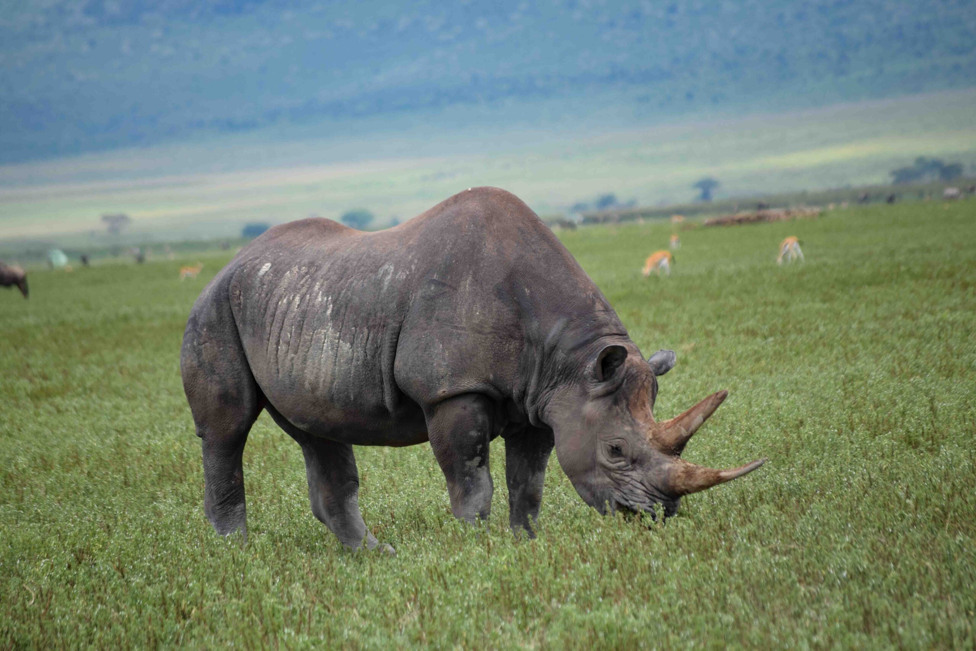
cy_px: 326
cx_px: 488
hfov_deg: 6.9
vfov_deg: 4.6
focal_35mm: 300
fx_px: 8133
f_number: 5.6
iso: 140
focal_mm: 200
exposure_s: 1/320
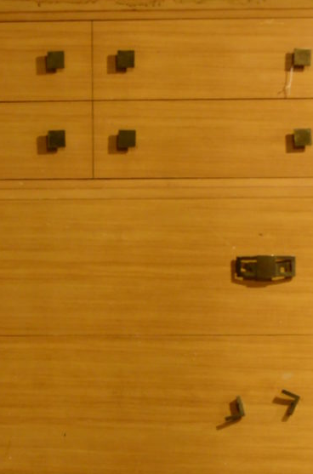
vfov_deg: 14.9
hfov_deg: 9.9
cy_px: 231
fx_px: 1811
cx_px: 103
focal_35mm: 138
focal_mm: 50
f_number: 2.5
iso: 3200
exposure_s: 1/60
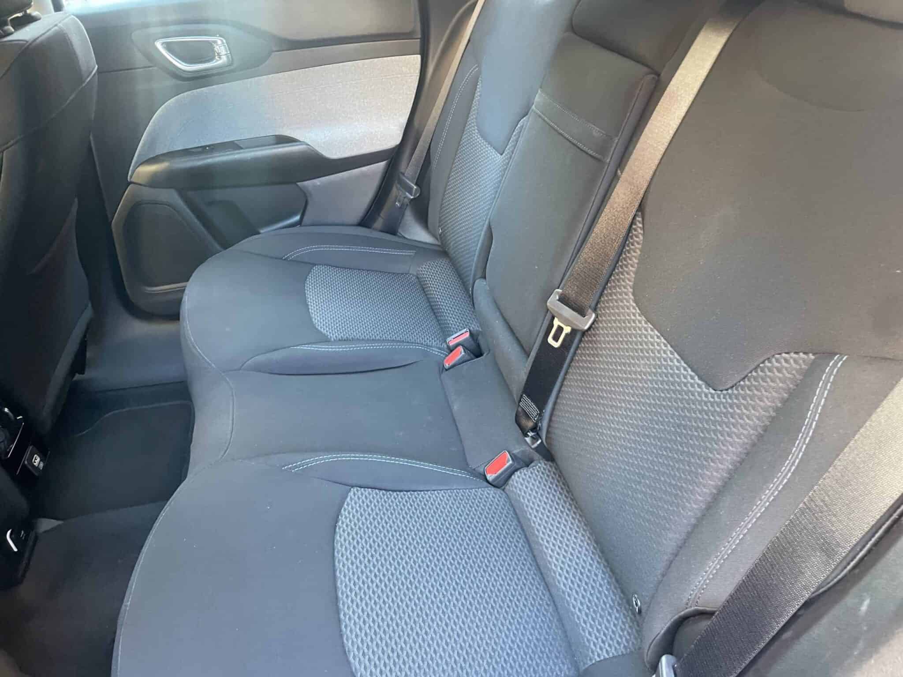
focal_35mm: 26
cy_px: 338
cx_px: 452
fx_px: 678
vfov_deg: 53.1
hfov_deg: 67.3
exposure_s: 1/56
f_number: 1.6
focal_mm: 4.2
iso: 500
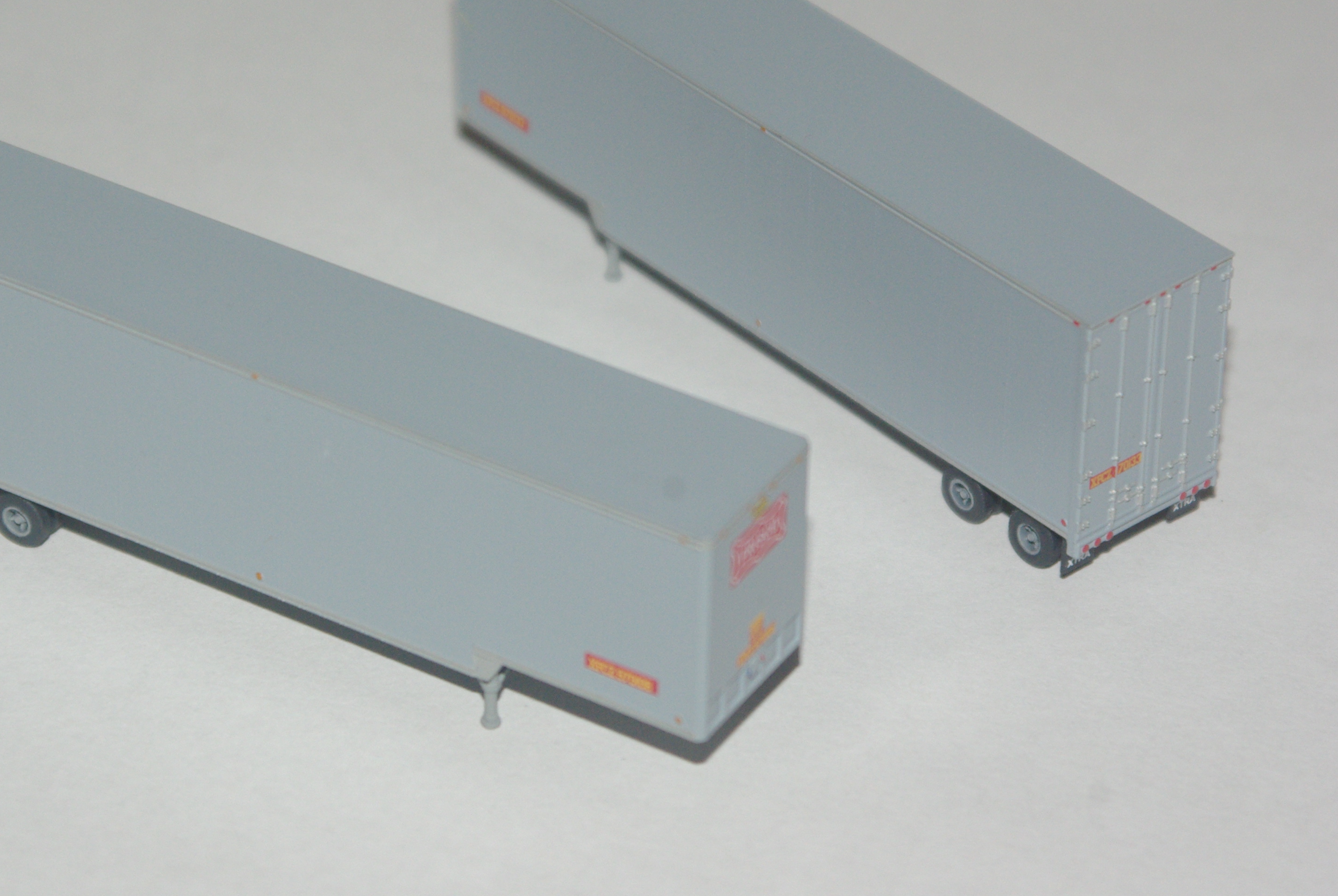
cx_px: 449
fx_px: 6240
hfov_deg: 12.2
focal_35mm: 168
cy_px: 356
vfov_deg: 8.2
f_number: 8
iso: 800
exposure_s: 1/90
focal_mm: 83
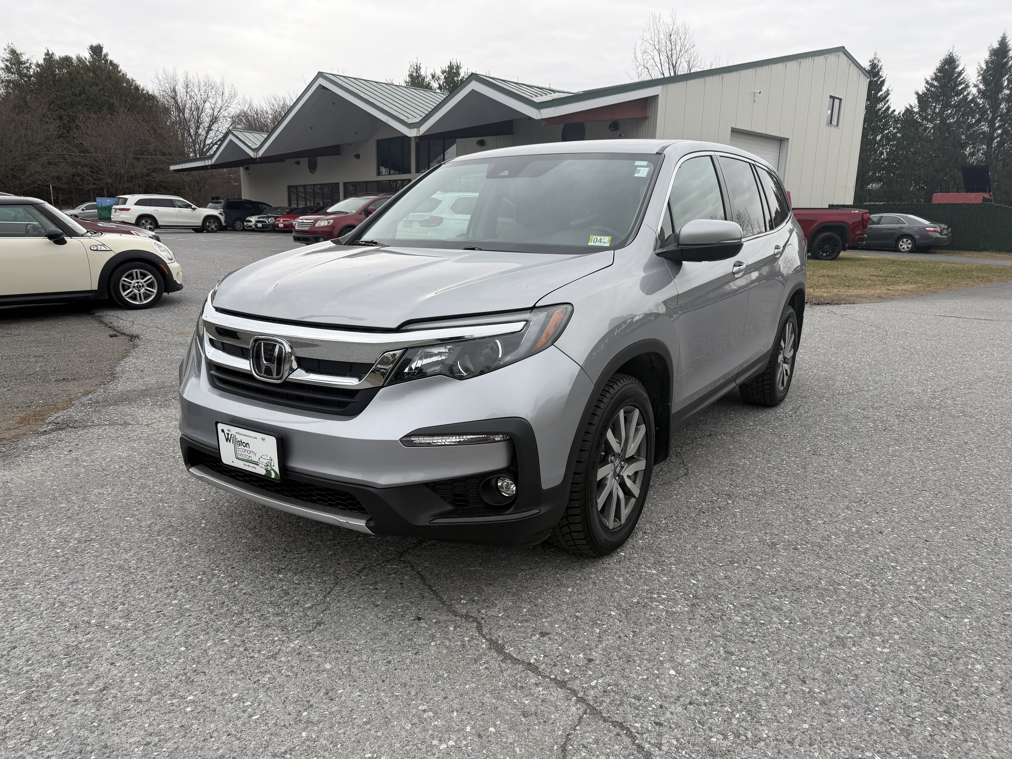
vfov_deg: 56.8
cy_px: 380
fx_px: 702
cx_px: 506
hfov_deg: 71.6
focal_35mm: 24
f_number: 1.78
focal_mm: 6.76
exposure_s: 1/521
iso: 80
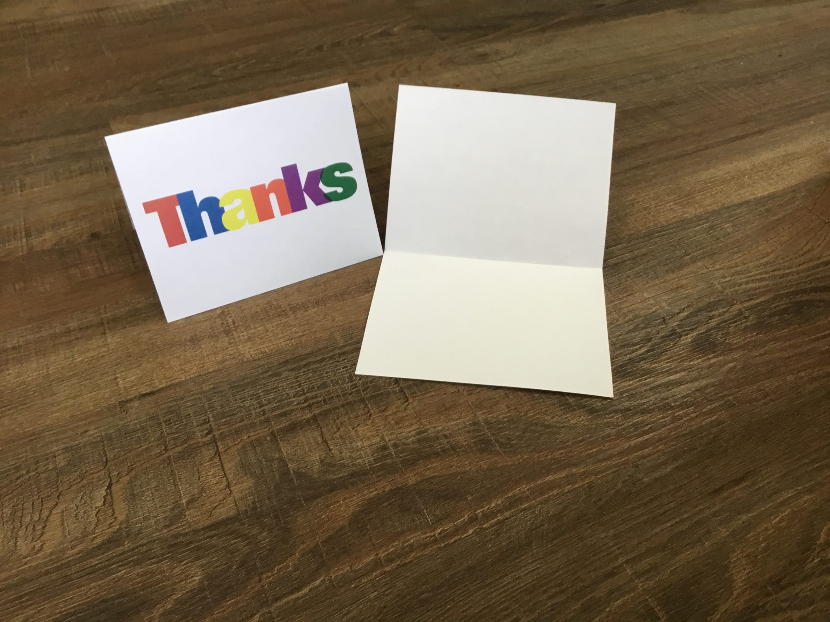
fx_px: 743
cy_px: 311
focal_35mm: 31
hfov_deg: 58.4
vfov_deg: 45.4
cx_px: 415
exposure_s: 1/30
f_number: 2.4
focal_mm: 3.3
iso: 25
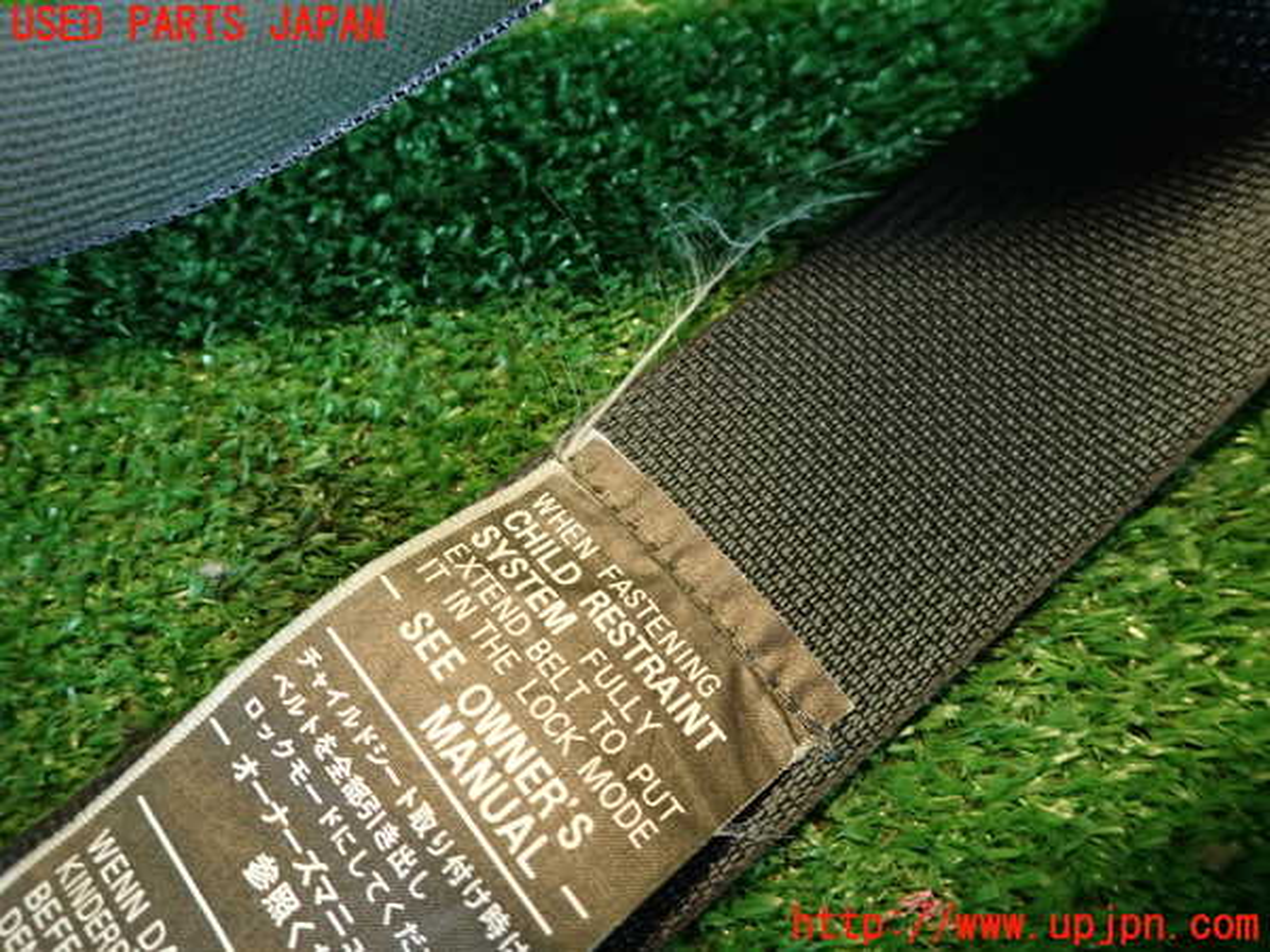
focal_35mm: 25
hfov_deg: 69.4
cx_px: 635
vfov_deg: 54.9
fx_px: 917
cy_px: 476
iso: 250
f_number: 2
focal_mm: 4.5
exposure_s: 1/30
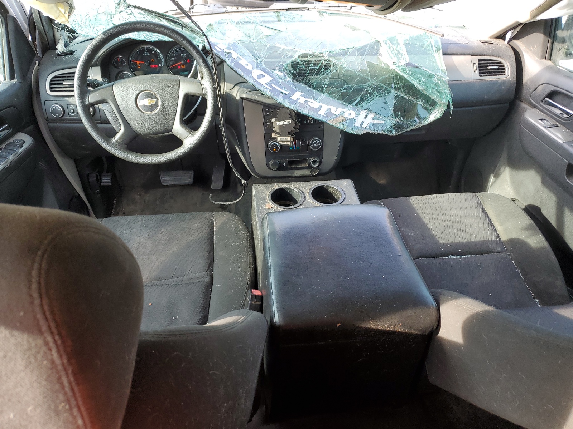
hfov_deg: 67.3
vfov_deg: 53.1
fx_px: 430
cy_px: 214
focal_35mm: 26
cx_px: 286
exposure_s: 1/164
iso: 50
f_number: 1.5
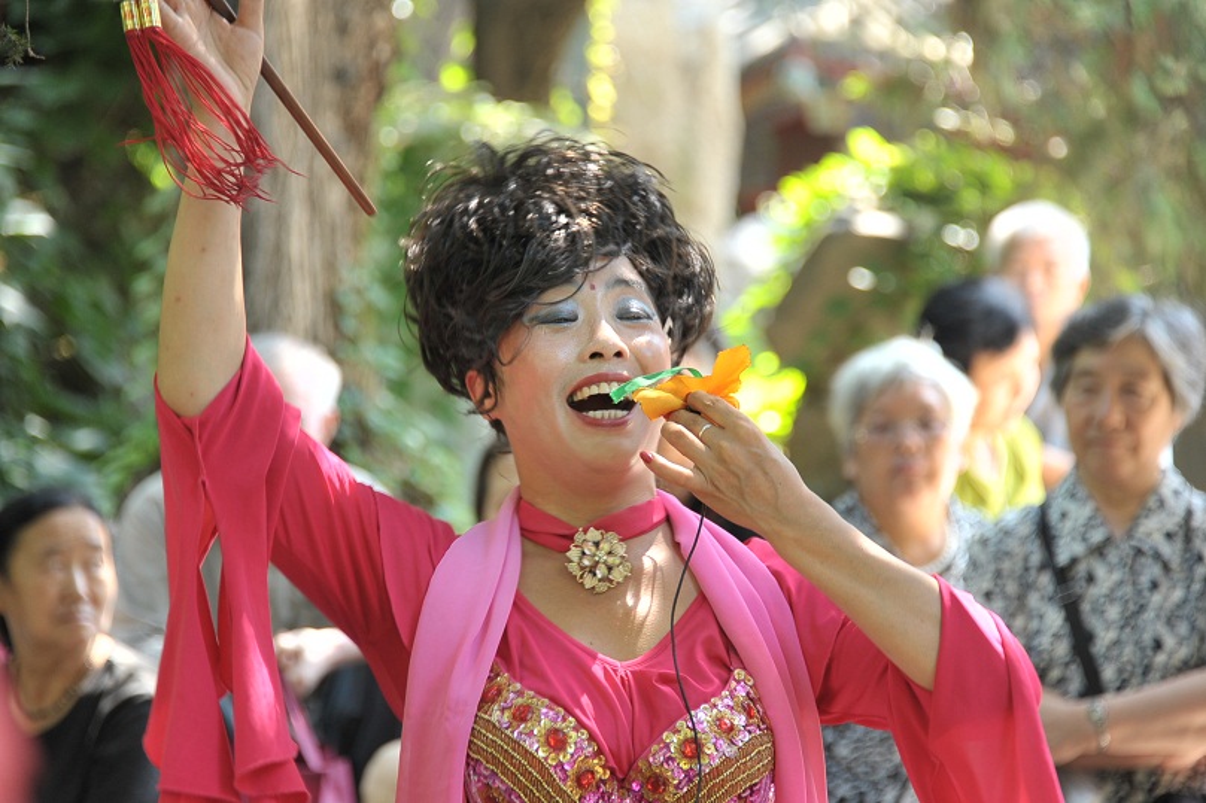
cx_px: 603
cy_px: 402
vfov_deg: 8.6
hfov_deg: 12.8
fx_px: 5359
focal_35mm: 160
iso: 800
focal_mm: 160
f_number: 5.6
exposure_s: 1/80
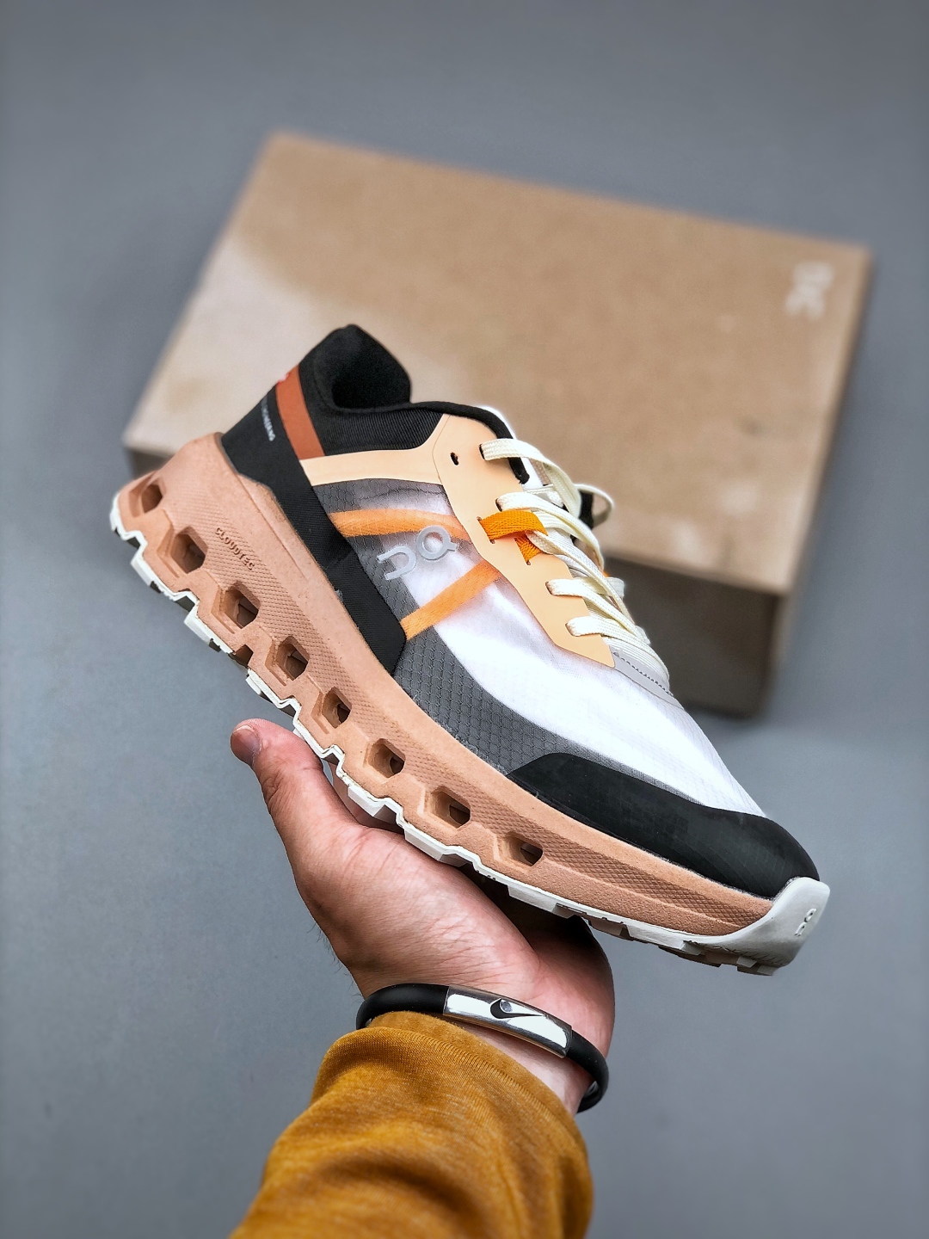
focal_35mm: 57
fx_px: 2040
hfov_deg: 25.7
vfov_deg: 33.8
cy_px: 620
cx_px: 464
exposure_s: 1/100
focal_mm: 6.6
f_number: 2.8
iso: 32
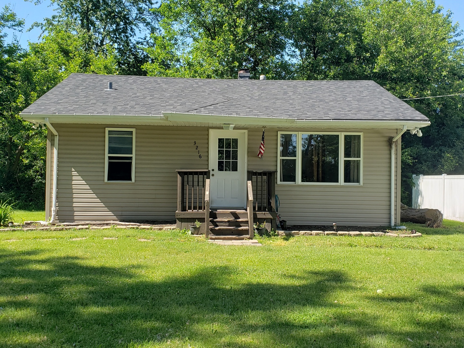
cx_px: 232
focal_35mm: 26
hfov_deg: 67.3
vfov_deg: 53.1
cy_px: 174
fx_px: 349
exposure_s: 1/635
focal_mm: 4.3
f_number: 2.4
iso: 50
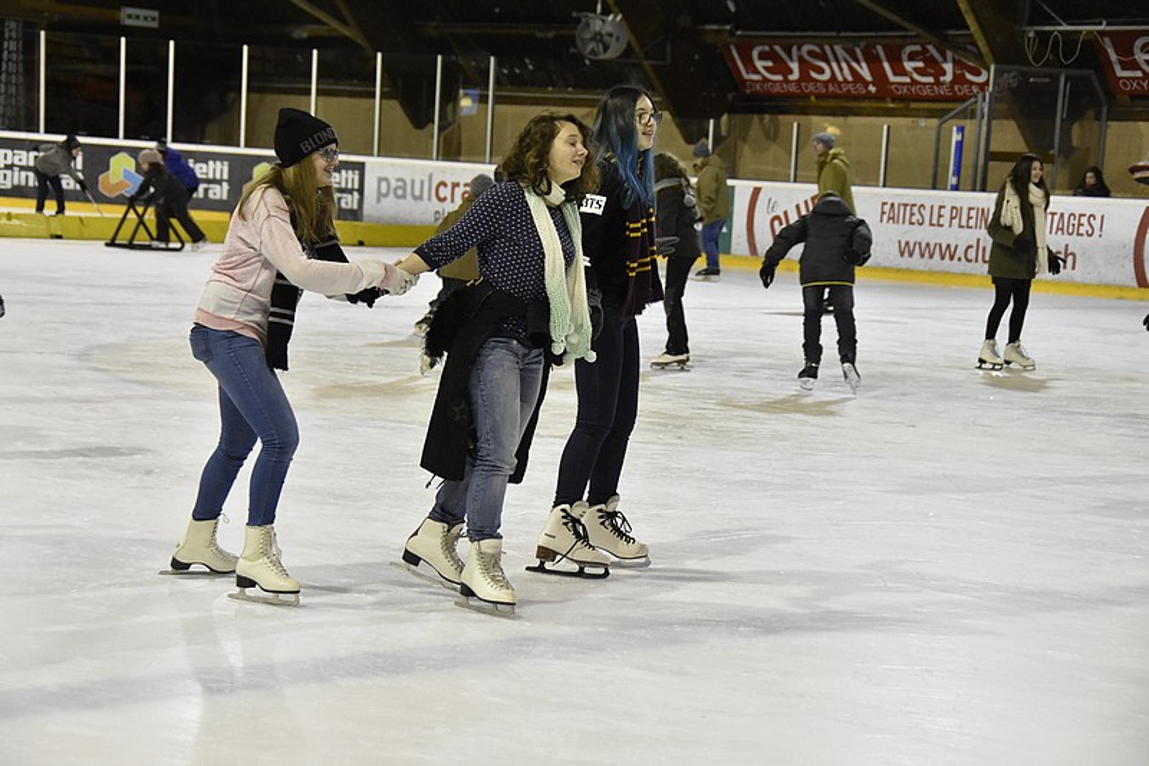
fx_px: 2872
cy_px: 383
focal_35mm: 90
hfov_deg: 22.6
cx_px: 574
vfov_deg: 15.2
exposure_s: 1/250
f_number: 4.8
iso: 4000
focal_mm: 60
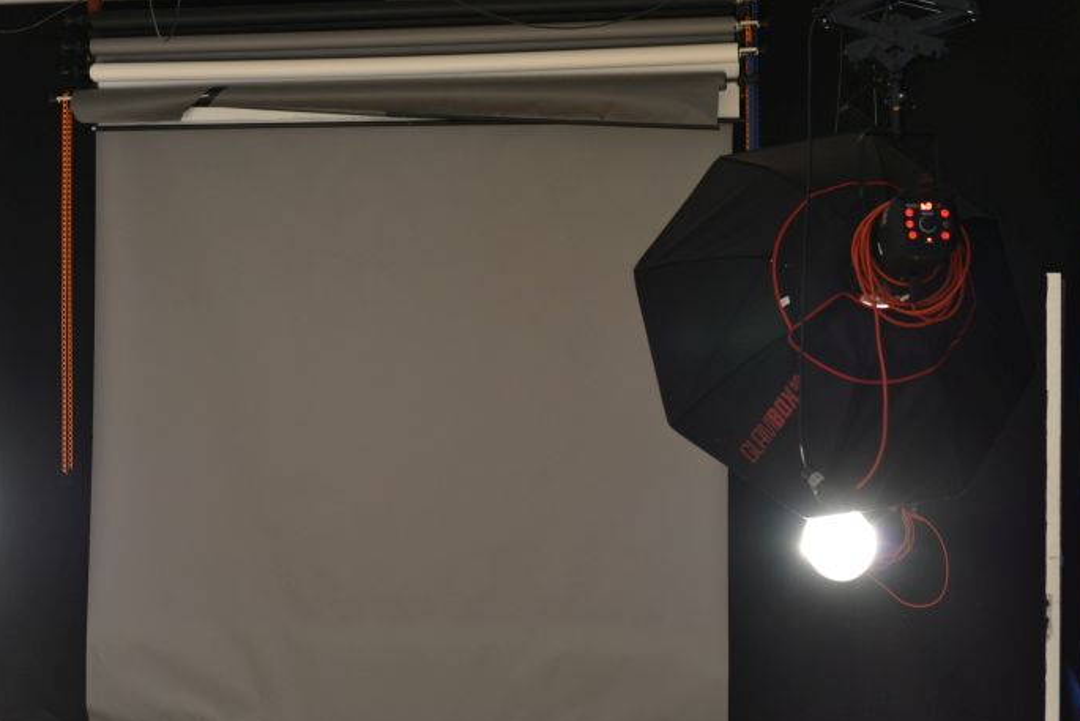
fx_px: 2190
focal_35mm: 73
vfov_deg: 18.7
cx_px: 326
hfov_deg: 27.5
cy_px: 422
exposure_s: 1/40
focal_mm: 50
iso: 1000
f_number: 4
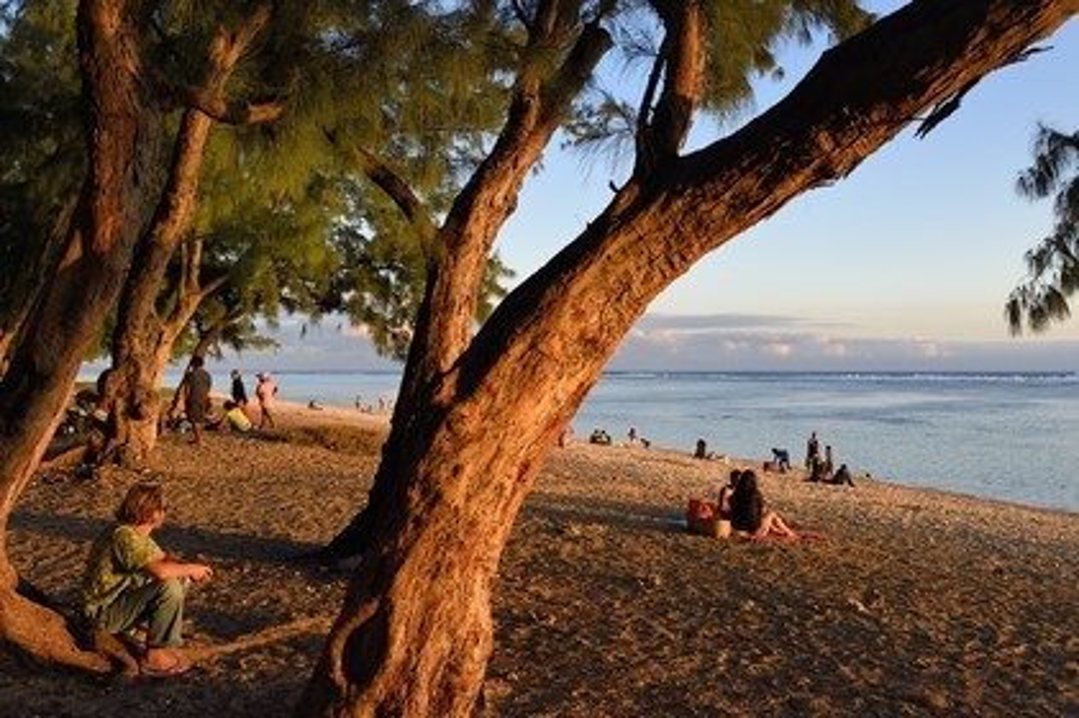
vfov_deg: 41.1
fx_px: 958
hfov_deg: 58.8
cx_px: 540
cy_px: 359
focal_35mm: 32
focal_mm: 32
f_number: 7.1
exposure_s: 1/160
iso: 200
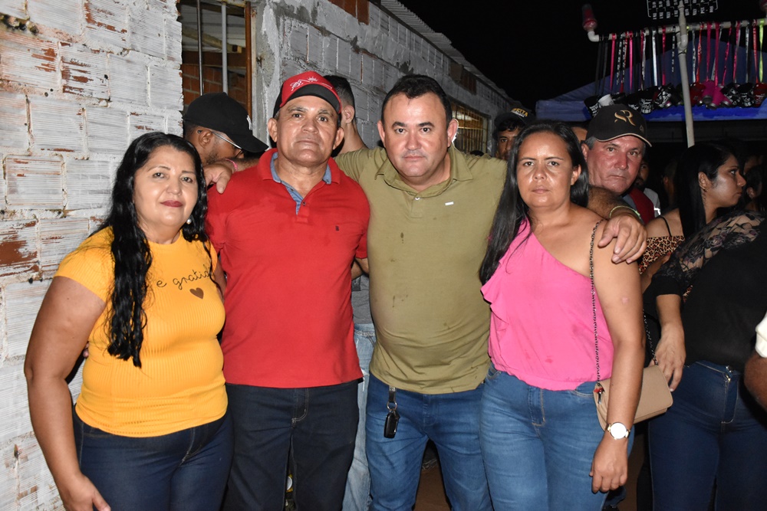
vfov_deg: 38.4
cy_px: 256
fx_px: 735
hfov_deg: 55.1
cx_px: 384
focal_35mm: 34
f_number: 3.8
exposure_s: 1/100
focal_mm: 23
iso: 4000
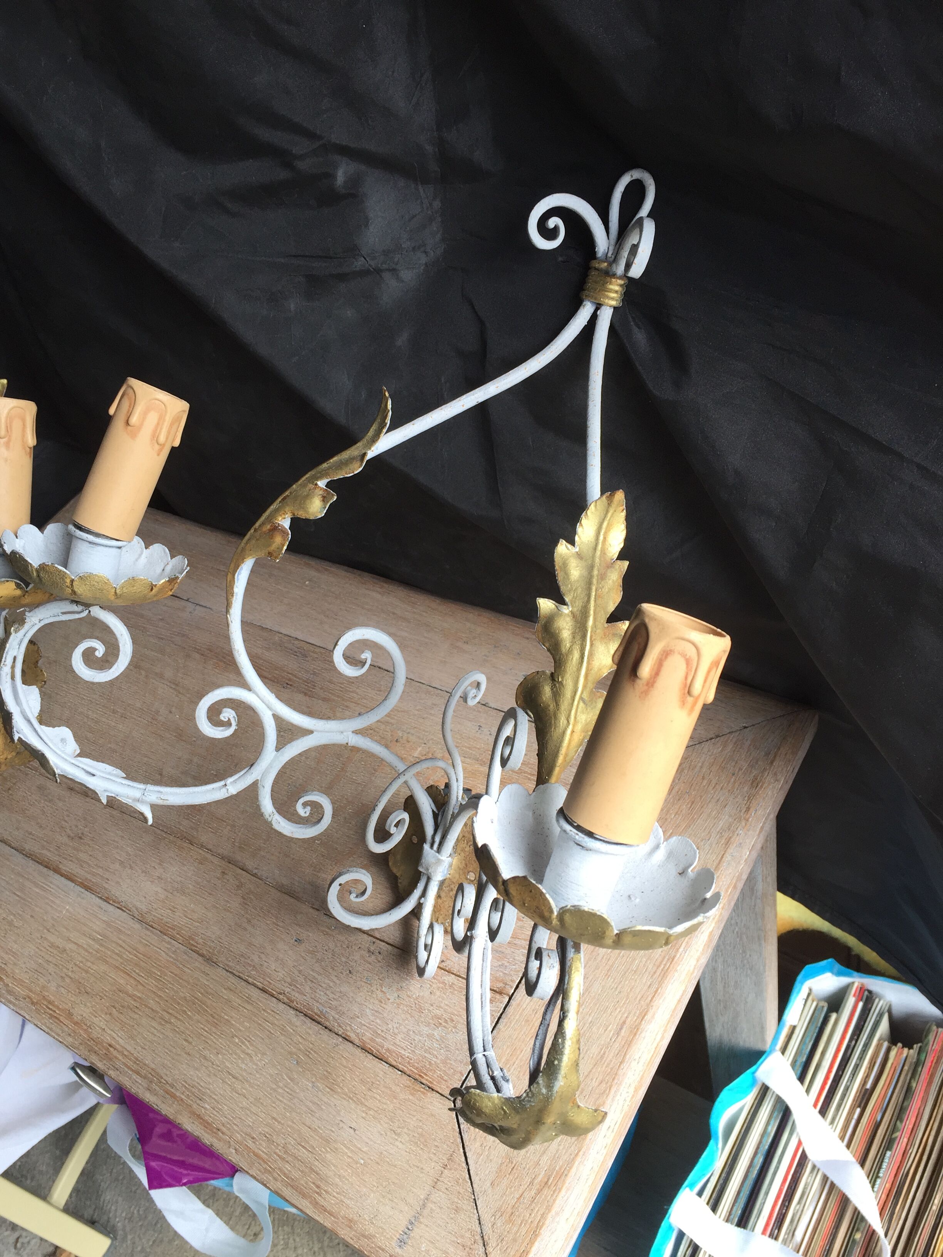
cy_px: 628
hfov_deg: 48.2
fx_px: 1053
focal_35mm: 29
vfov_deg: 61.7
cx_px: 472
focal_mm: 4.15
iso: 32
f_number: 2.2
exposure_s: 1/100
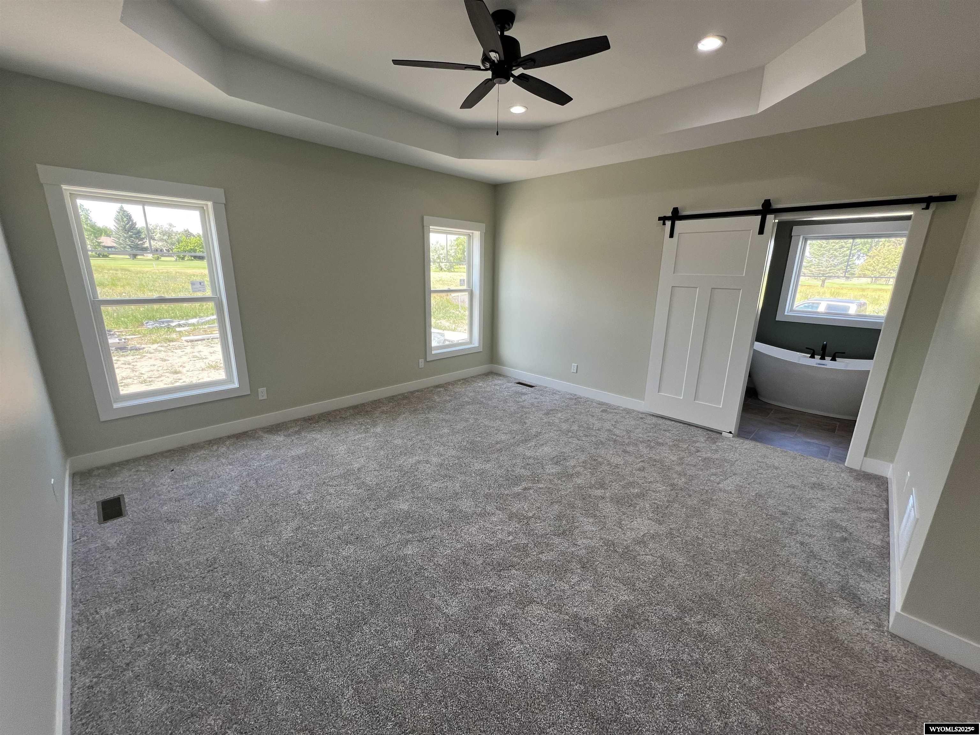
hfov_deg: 106.2
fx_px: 368
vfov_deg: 89.9
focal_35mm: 13
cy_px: 368
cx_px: 490
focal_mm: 1.57
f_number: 1.8
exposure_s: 1/120
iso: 50
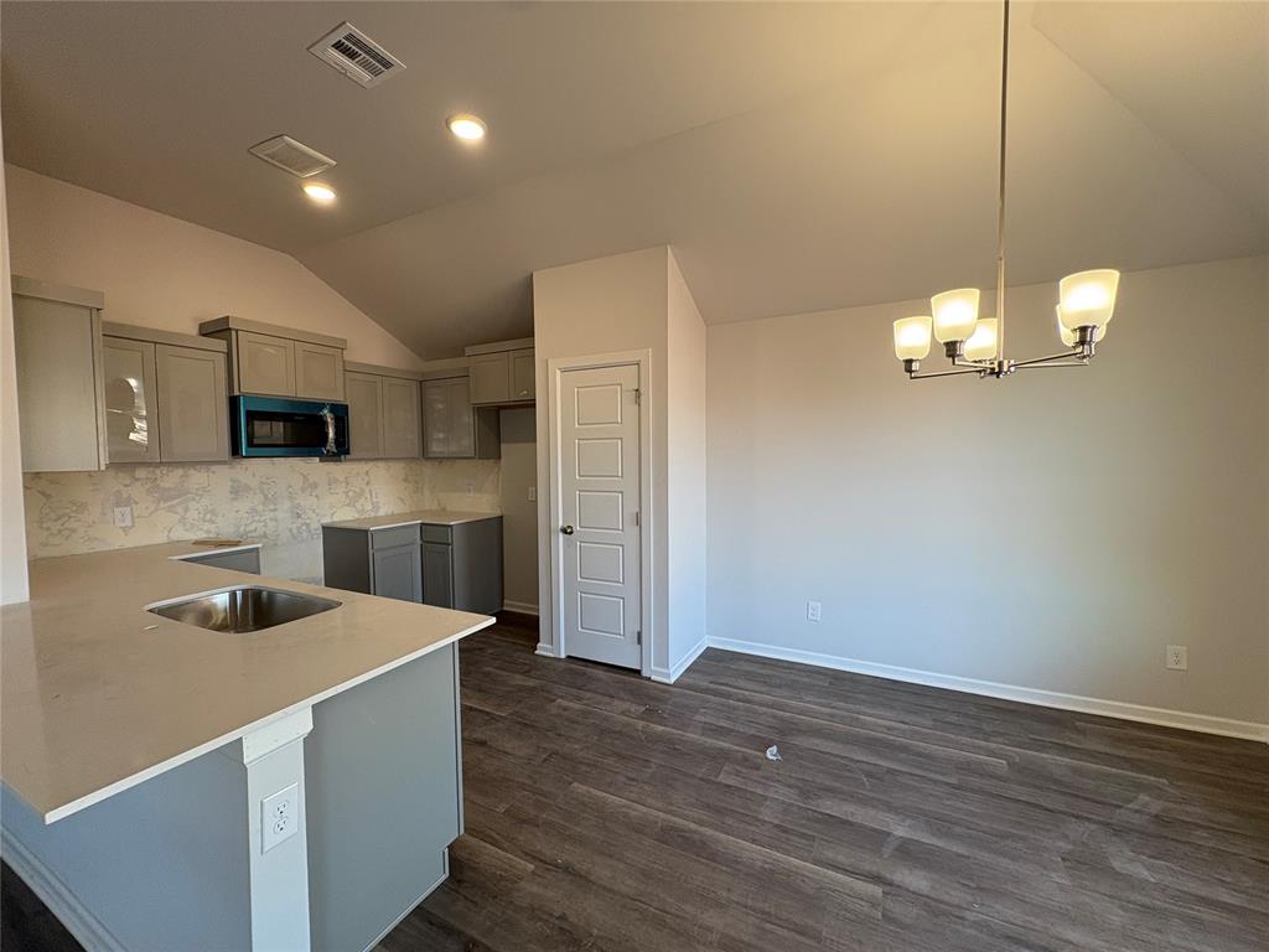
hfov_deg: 102.1
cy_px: 476
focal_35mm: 14
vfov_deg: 85.7
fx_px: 513
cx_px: 634
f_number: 2.2
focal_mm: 2.22
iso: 125
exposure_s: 1/120
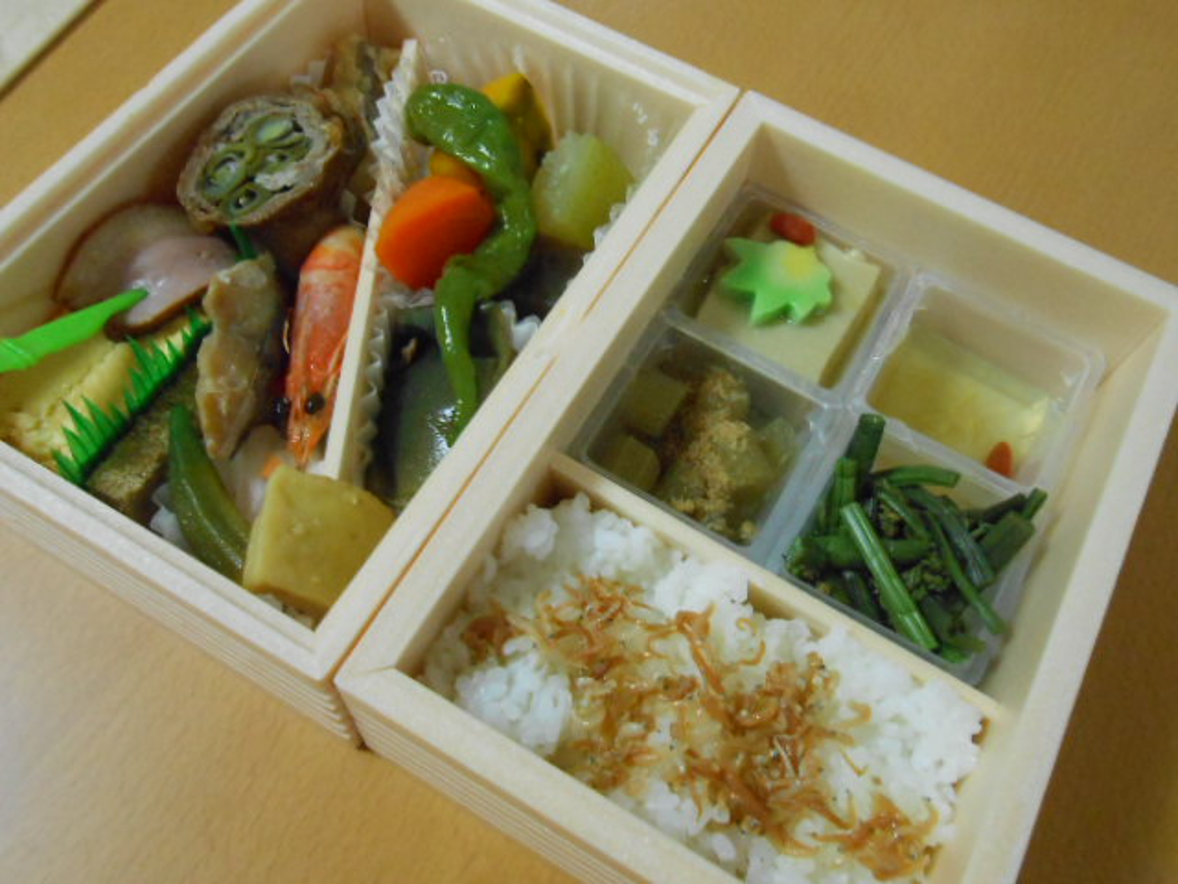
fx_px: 1021
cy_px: 442
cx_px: 589
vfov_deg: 46.8
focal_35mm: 30
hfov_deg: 60.0
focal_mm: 5.3
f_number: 3.8
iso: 800
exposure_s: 1/30
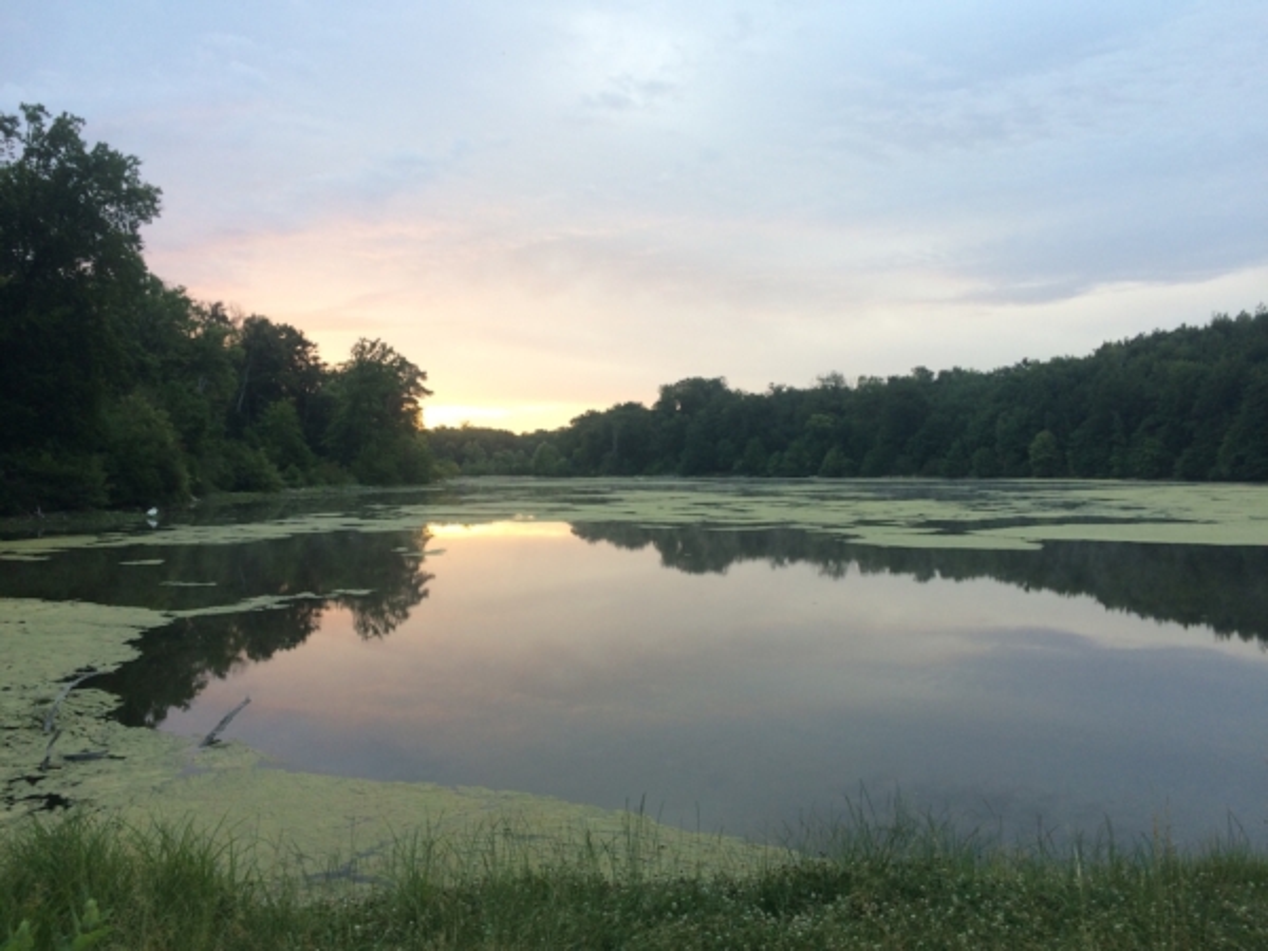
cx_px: 634
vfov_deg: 48.2
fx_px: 1062
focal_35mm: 29
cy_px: 476
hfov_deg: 61.7
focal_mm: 4.15
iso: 50
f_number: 2.2
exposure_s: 1/50
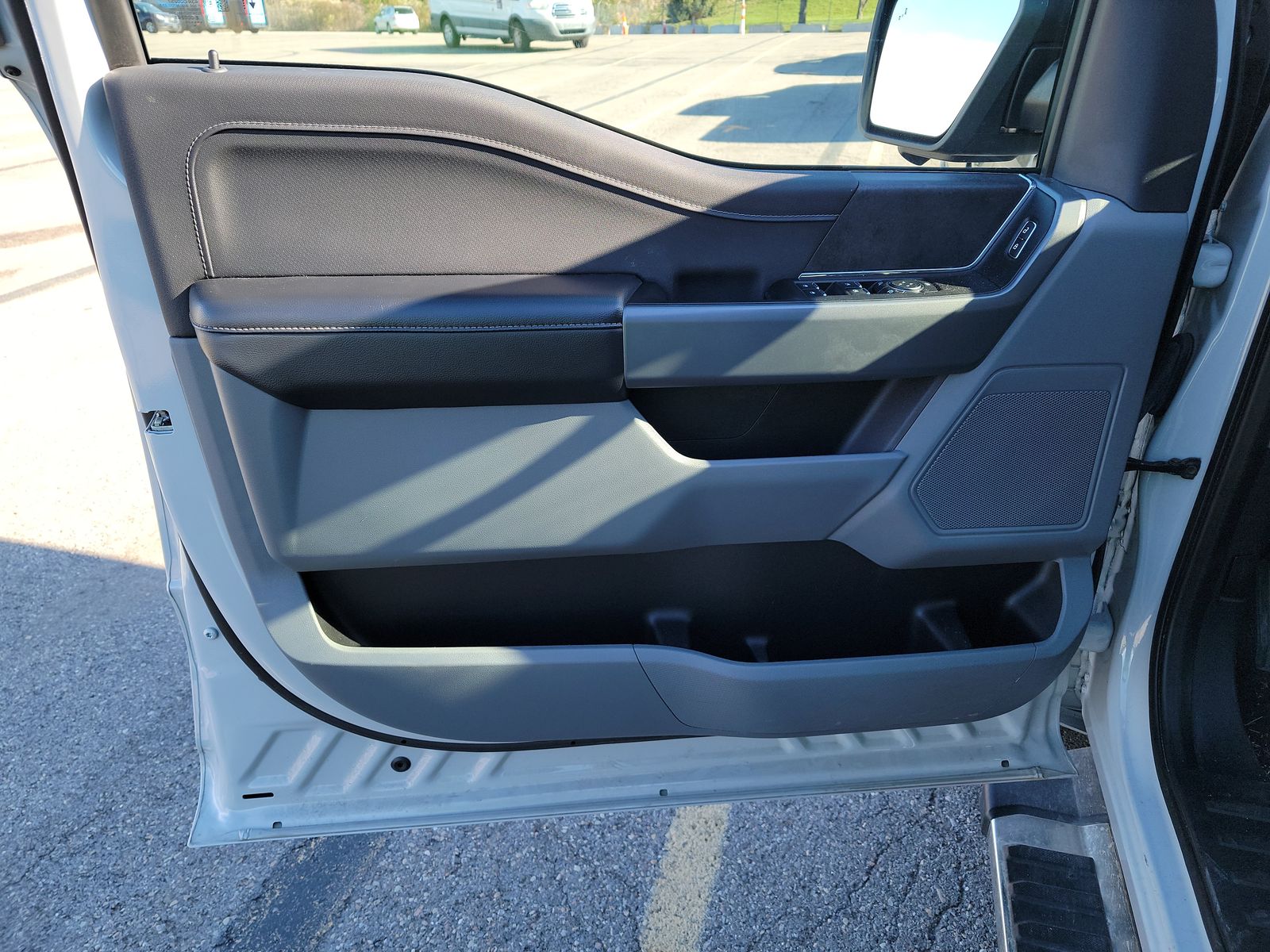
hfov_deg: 71.6
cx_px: 635
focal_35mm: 24
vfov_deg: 56.8
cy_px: 476
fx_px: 881
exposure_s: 1/119
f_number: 1.8
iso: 55
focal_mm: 6.7
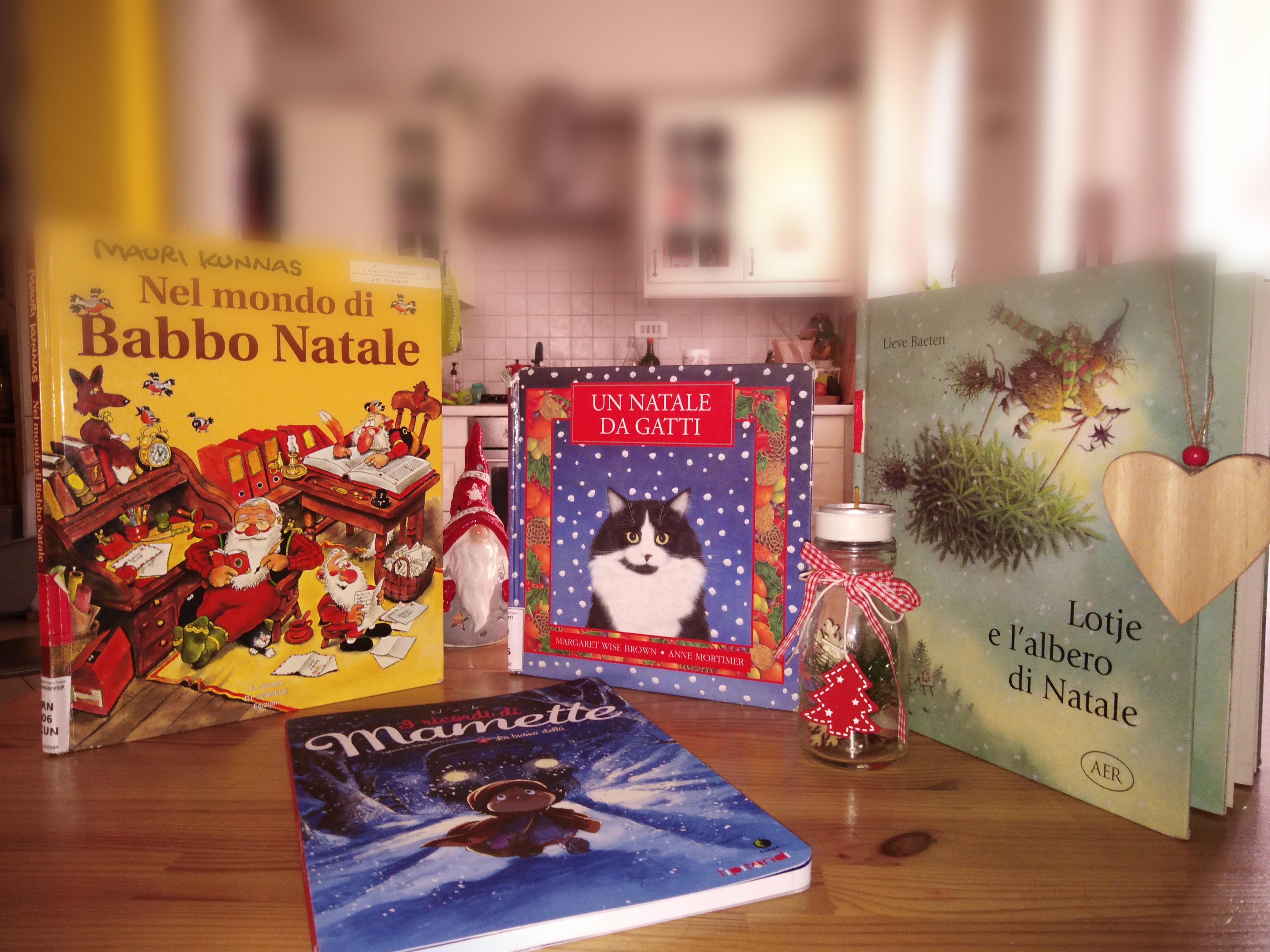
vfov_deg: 53.1
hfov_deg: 67.3
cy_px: 476
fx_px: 954
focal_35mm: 26
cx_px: 635
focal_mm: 3.46
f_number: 2.2
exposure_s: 1/29.8
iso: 292
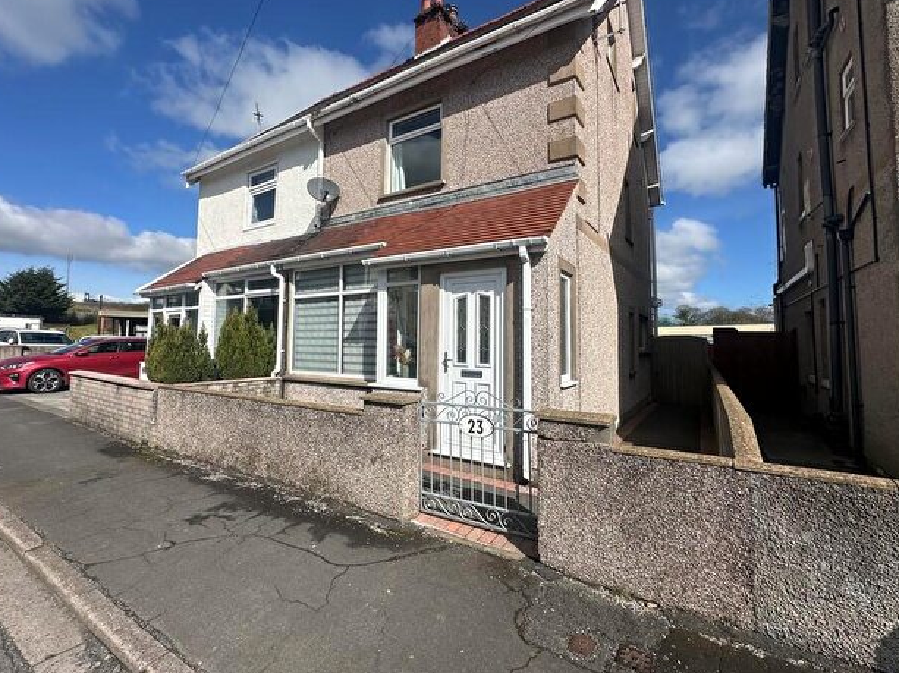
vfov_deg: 78.0
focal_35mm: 16
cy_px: 316
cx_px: 446
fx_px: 415
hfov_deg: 94.5
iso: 50
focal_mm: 2.22
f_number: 2.2
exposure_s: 1/3509
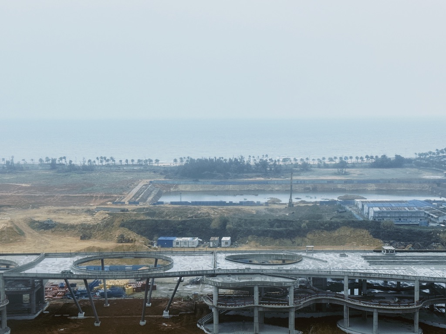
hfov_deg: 39.7
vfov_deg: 30.3
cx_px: 223
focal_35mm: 48
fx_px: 618
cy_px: 167
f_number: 1.78
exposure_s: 1/2146
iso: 64
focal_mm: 6.76
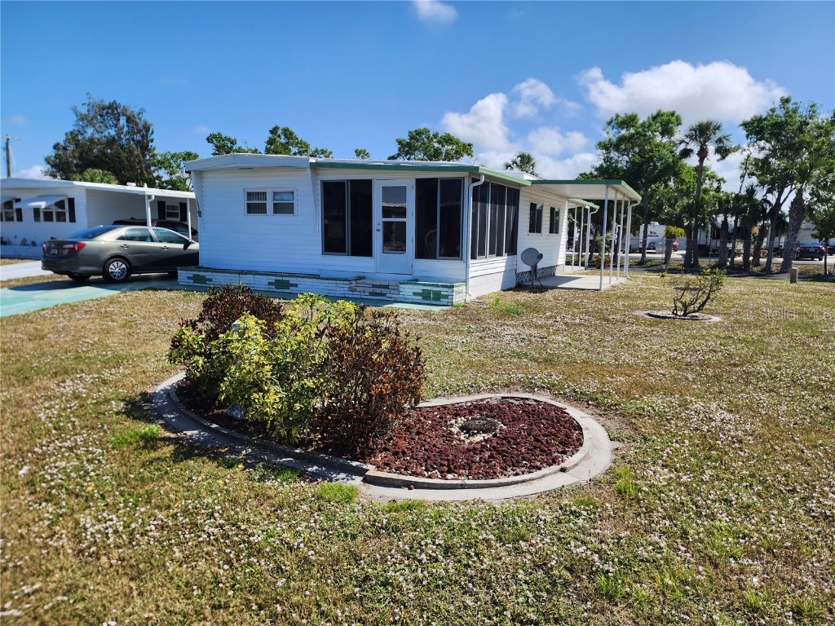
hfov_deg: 73.9
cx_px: 418
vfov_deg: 58.9
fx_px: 555
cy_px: 313
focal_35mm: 23
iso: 12
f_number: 1.8
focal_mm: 6.4
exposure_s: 1/1105
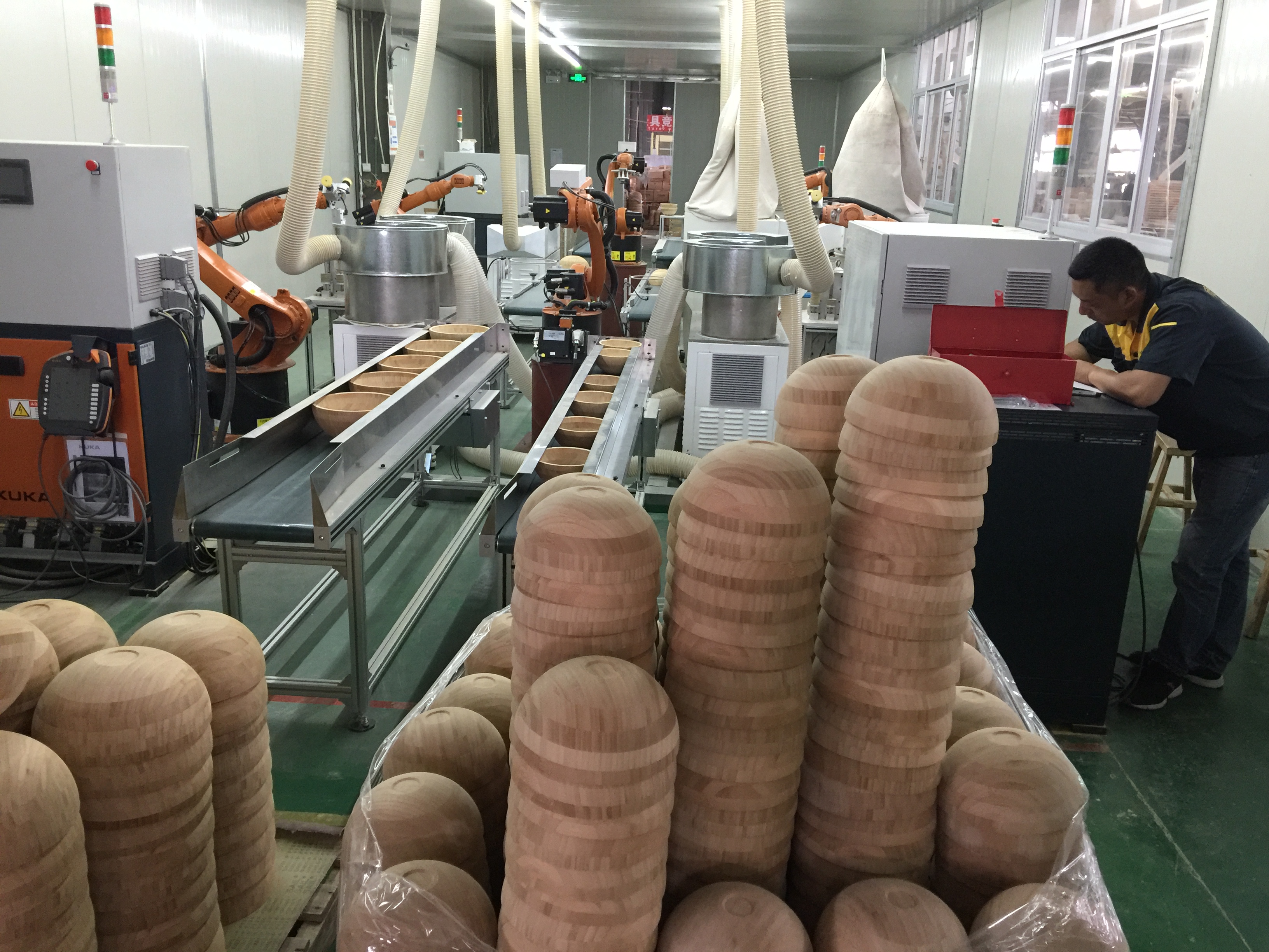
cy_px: 476
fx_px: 1063
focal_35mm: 29
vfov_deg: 48.2
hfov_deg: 61.7
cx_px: 634
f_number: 2.2
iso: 125
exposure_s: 1/17
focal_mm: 4.15
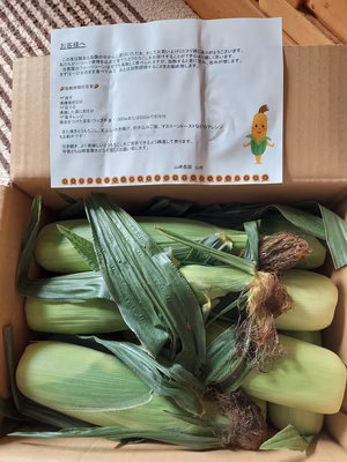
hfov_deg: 54.9
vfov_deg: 69.4
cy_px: 231
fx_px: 334
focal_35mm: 25
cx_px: 174
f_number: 2
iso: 160
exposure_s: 1/60
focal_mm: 4.6
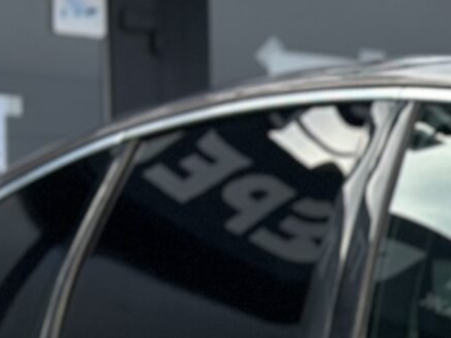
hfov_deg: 6.6
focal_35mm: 279
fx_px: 3635
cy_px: 673
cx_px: 1175
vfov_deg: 5.2
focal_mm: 6.86
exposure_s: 1/1721
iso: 80
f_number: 1.78
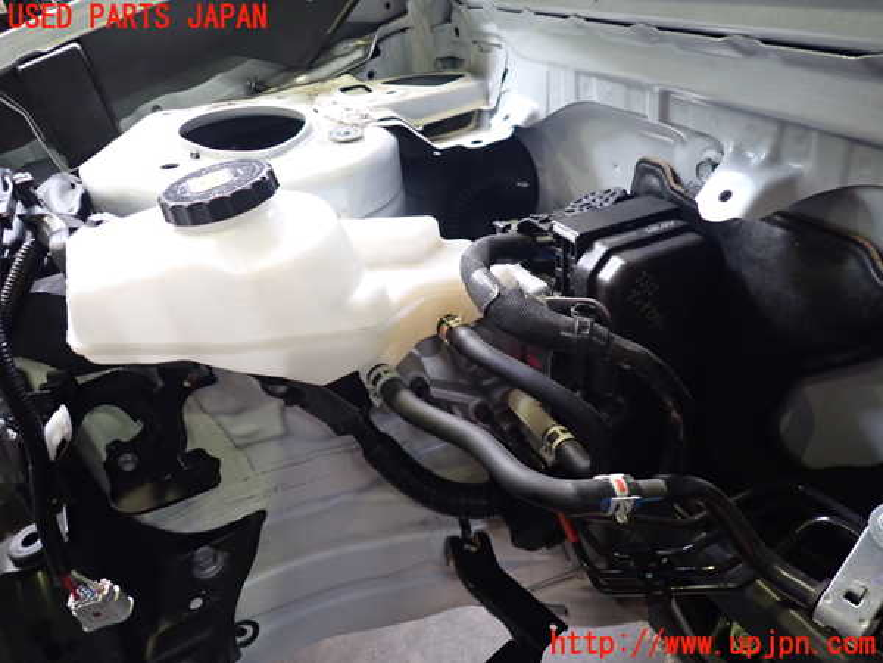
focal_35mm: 25
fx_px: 638
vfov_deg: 54.9
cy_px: 332
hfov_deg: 69.4
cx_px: 442
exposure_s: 1/50
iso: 320
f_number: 2
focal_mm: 4.5
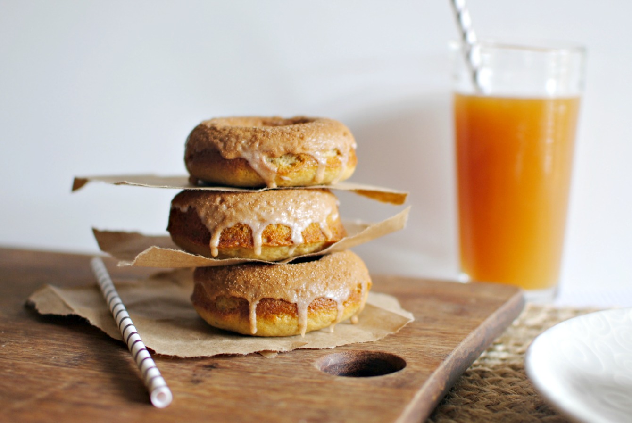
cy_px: 212
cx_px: 316
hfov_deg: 37.8
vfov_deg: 25.8
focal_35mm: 52
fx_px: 923
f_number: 2
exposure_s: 1/80
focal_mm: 35
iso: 180
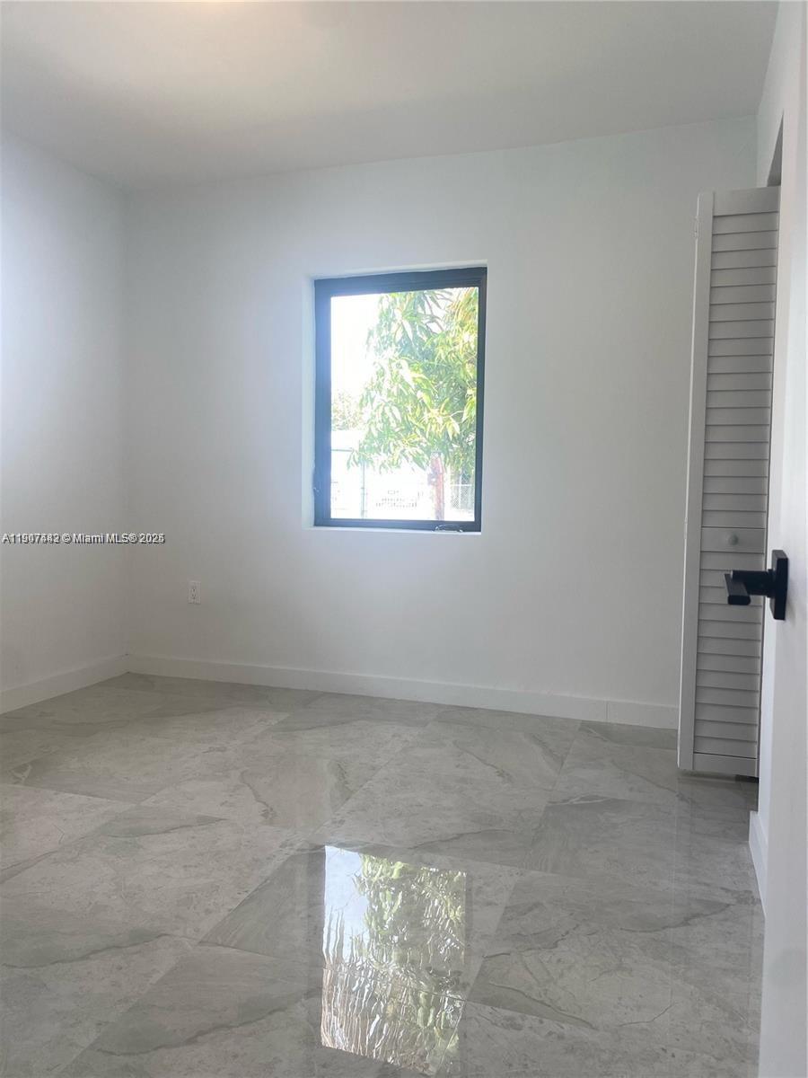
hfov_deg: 53.1
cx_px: 404
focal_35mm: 26
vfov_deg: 67.3
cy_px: 539
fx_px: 809
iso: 32
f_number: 1.8
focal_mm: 4.25
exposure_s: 1/120
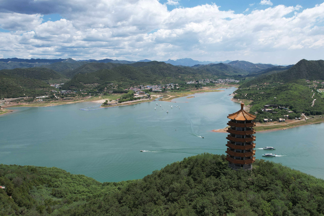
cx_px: 162
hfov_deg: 78.6
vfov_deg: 57.2
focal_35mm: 22
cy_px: 108
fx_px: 198
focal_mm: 8.38
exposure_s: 1/2500
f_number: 2.8
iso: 120
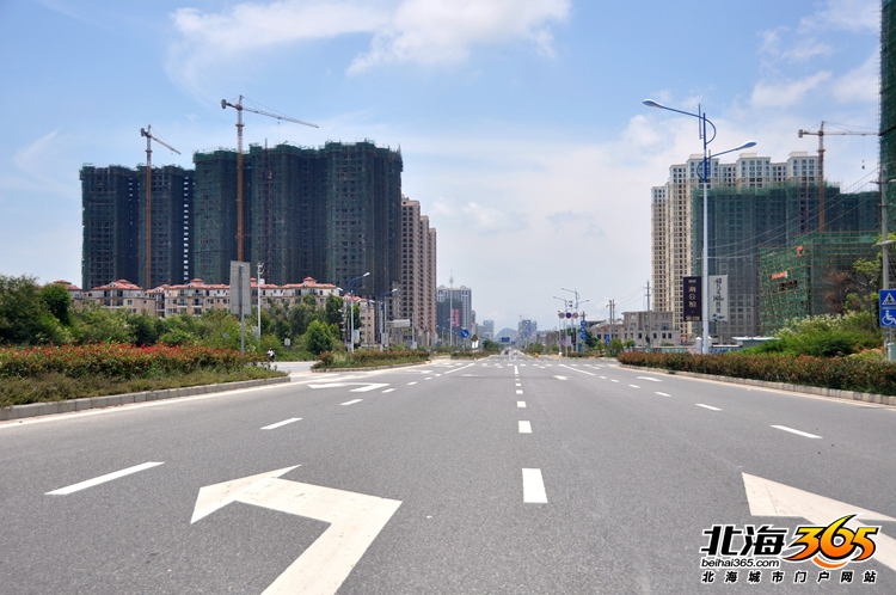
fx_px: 1007
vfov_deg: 32.9
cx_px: 448
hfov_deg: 48.0
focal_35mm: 40
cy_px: 298
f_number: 4
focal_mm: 27
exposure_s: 1/2000
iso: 200
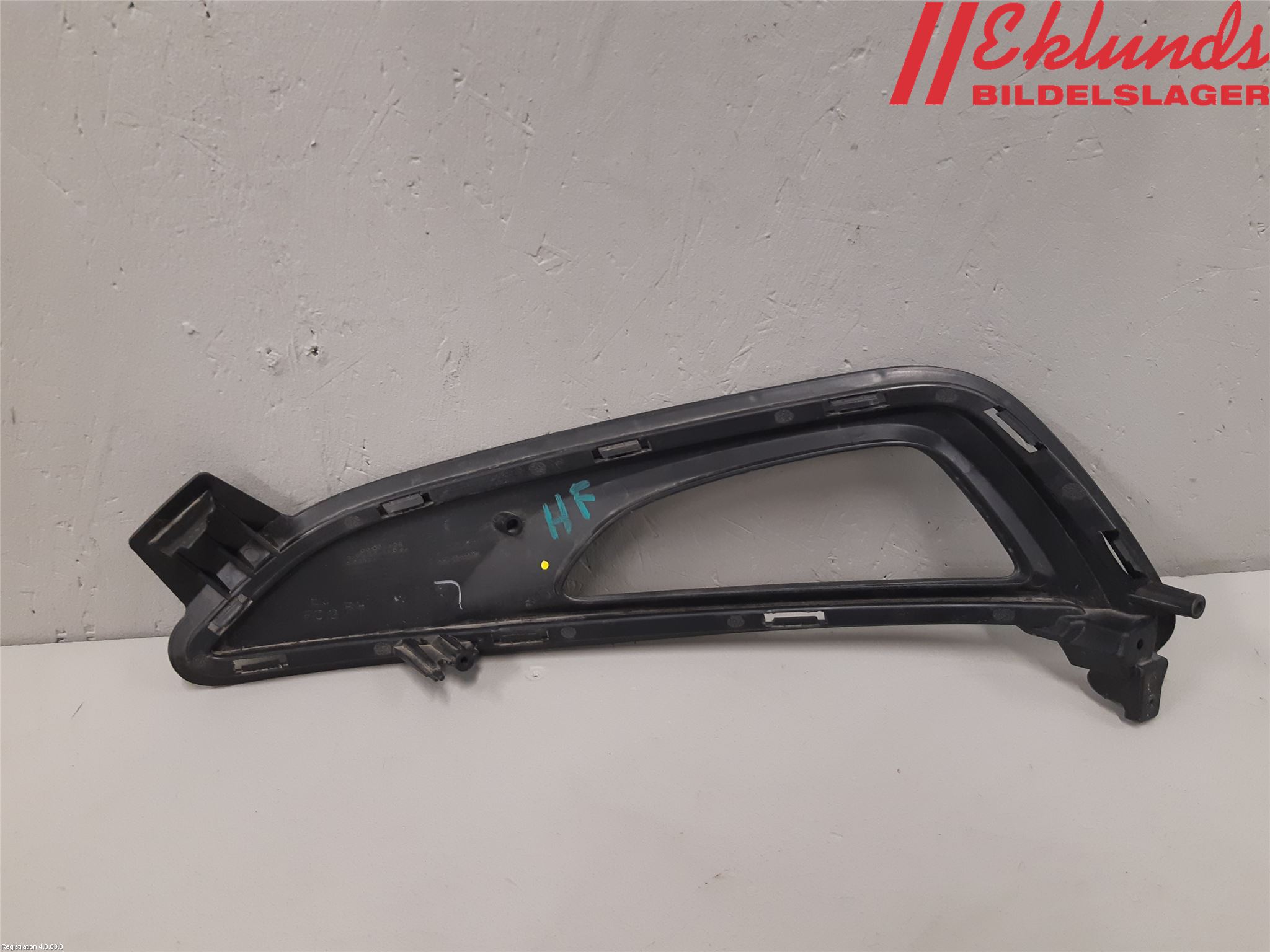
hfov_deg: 67.3
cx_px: 635
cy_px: 476
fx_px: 954
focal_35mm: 26
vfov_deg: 53.1
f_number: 1.7
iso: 160
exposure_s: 1/50
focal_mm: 3.93
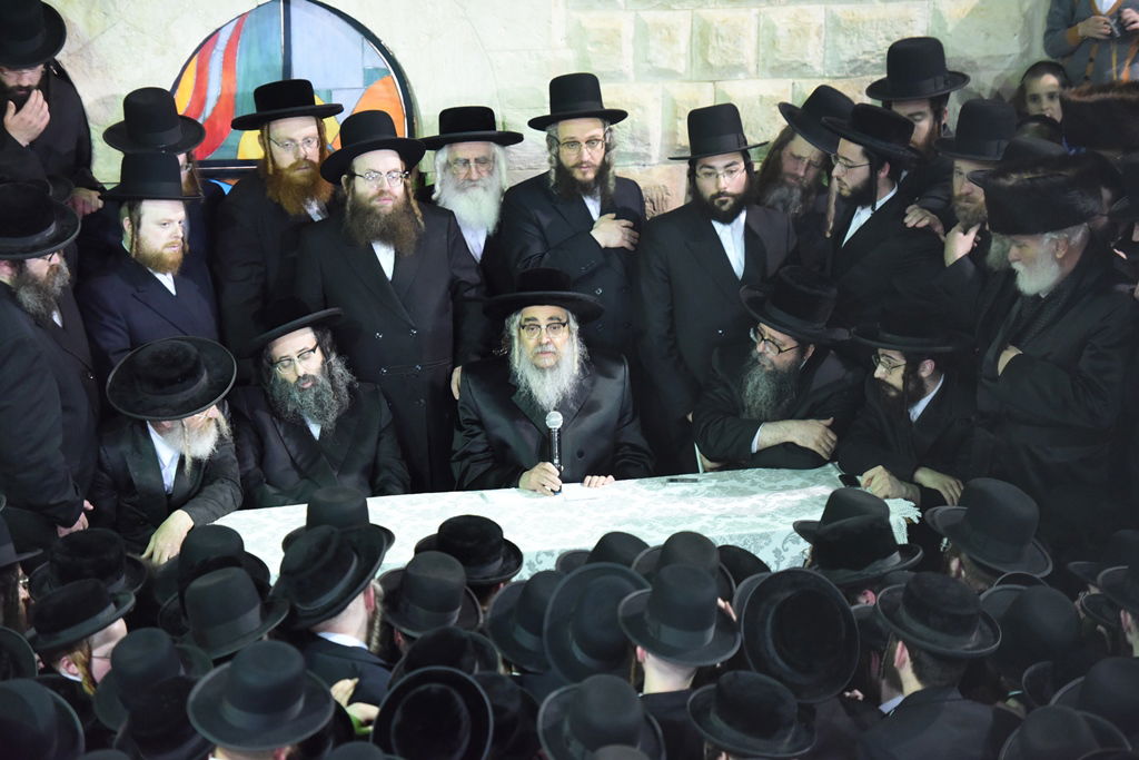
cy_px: 380
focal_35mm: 135
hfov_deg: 15.2
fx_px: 4272
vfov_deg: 10.2
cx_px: 570
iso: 5000
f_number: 2.8
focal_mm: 135
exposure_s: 1/60
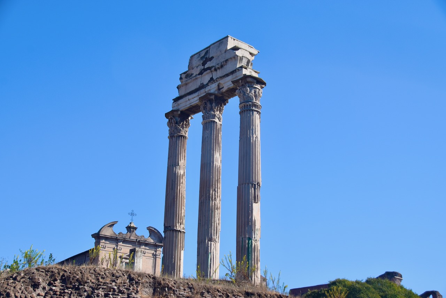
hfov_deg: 35.0
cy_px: 149
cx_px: 223
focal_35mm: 57
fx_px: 707
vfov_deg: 23.8
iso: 280
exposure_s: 1/250
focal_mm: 38
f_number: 8
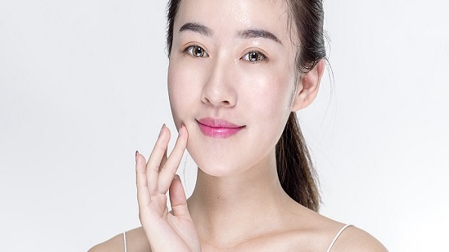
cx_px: 223
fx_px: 1321
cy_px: 117
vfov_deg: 10.9
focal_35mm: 111
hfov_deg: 19.3
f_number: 8
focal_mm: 105
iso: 64
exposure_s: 1/125
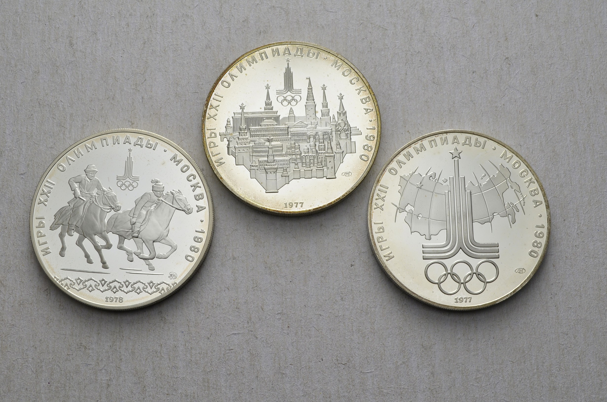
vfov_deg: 25.6
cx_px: 304
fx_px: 883
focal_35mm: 52
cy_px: 201
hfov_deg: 37.9
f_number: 14
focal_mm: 35
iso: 400
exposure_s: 1/250
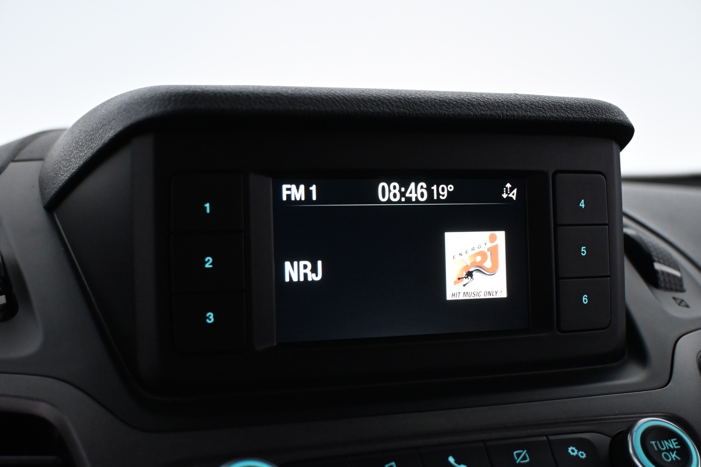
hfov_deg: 40.5
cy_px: 234
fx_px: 949
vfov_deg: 27.7
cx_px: 350
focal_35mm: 49
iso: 3600
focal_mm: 32.5
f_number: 5
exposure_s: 1/60
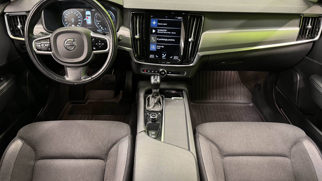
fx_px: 231
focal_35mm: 27
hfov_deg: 69.8
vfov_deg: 42.8
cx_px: 156
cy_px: 104
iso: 640
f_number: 1.78
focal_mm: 6.76
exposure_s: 1/34
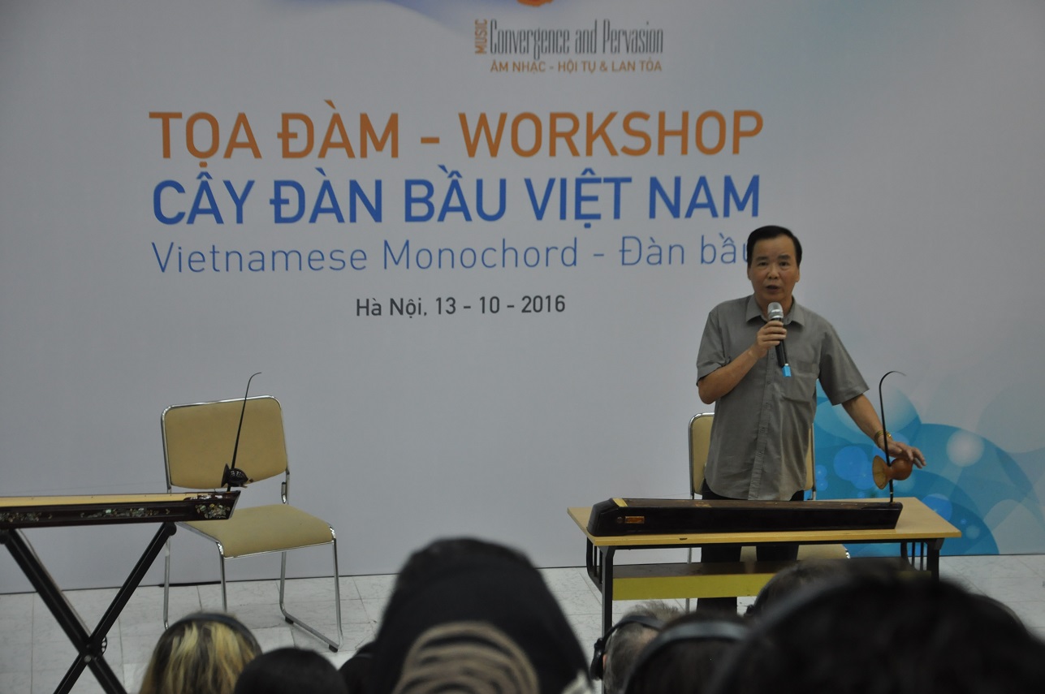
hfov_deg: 21.9
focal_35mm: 93
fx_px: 2696
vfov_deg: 14.7
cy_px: 347
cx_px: 522
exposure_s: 1/50
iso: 800
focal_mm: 62
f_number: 5.3
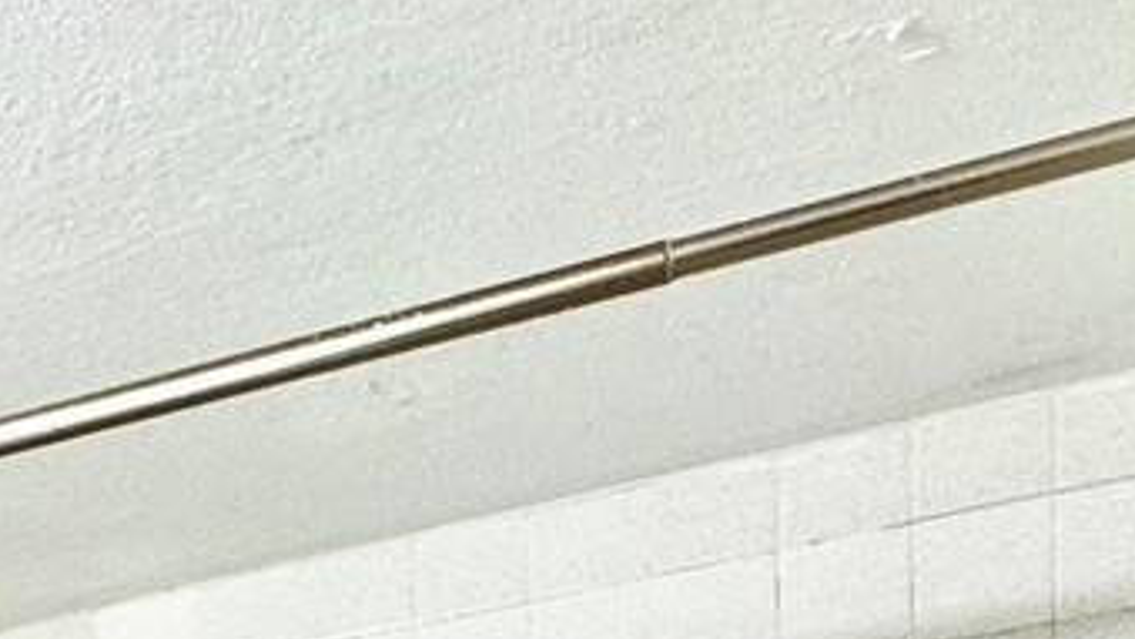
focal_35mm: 72
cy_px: 1626
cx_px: -114
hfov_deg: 26.9
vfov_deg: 12.4
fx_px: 2168
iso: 100
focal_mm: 2.22
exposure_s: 1/120
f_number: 2.2
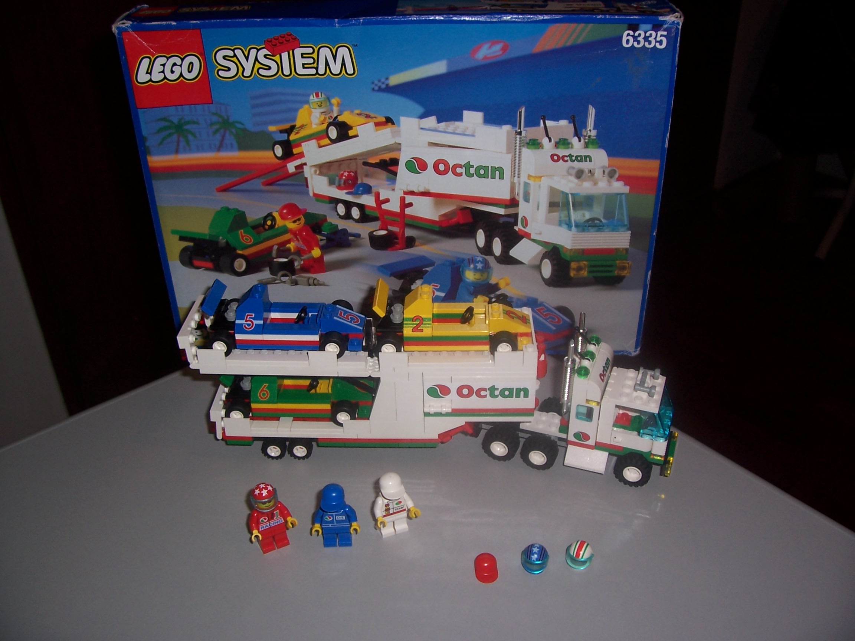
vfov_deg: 41.8
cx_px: 428
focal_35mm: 34
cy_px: 320
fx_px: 840
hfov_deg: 54.0
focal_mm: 5.6
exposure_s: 1/60
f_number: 2.7
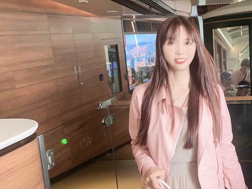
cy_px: 91
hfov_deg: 37.1
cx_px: 226
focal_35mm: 48
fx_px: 350
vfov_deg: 30.3
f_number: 1.5
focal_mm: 5.7
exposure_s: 1/121
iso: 125
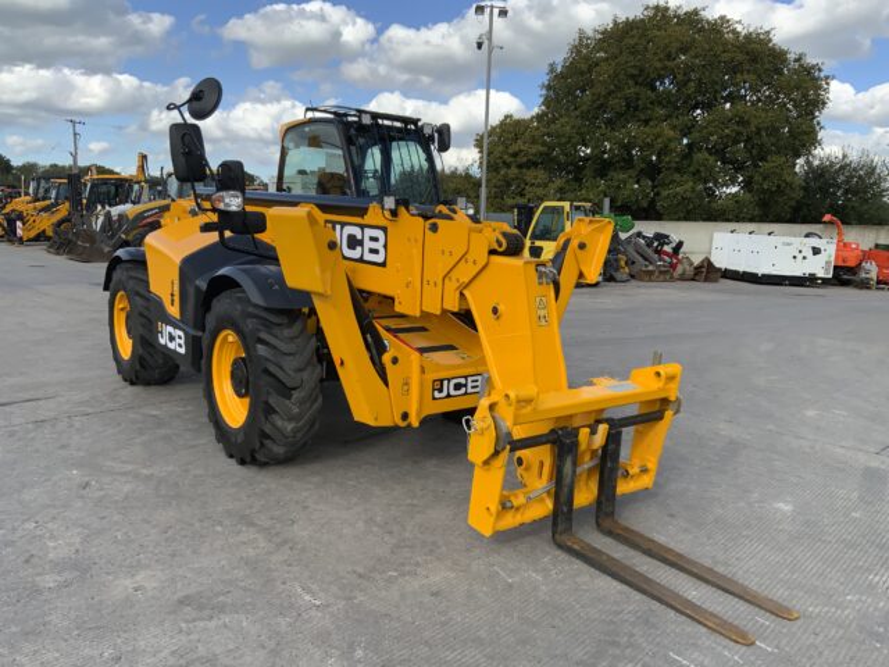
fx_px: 745
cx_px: 444
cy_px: 334
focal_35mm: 29
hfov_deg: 61.7
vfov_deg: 48.2
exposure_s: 1/1015
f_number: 1.8
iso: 16
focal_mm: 3
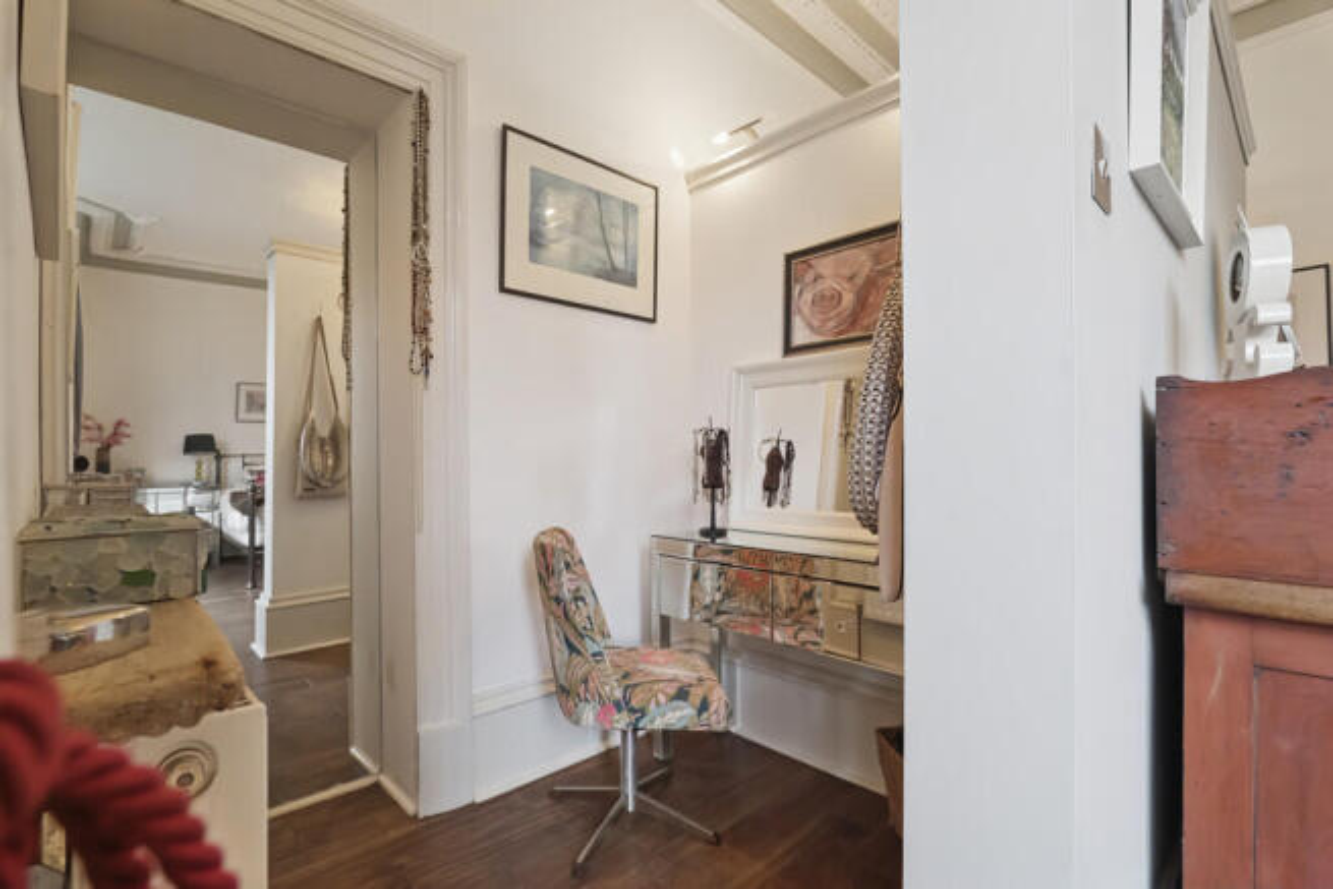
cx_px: 666
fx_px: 593
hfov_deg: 96.7
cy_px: 444
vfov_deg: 73.8
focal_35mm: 16
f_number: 8
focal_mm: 16
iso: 5000
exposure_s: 1/50
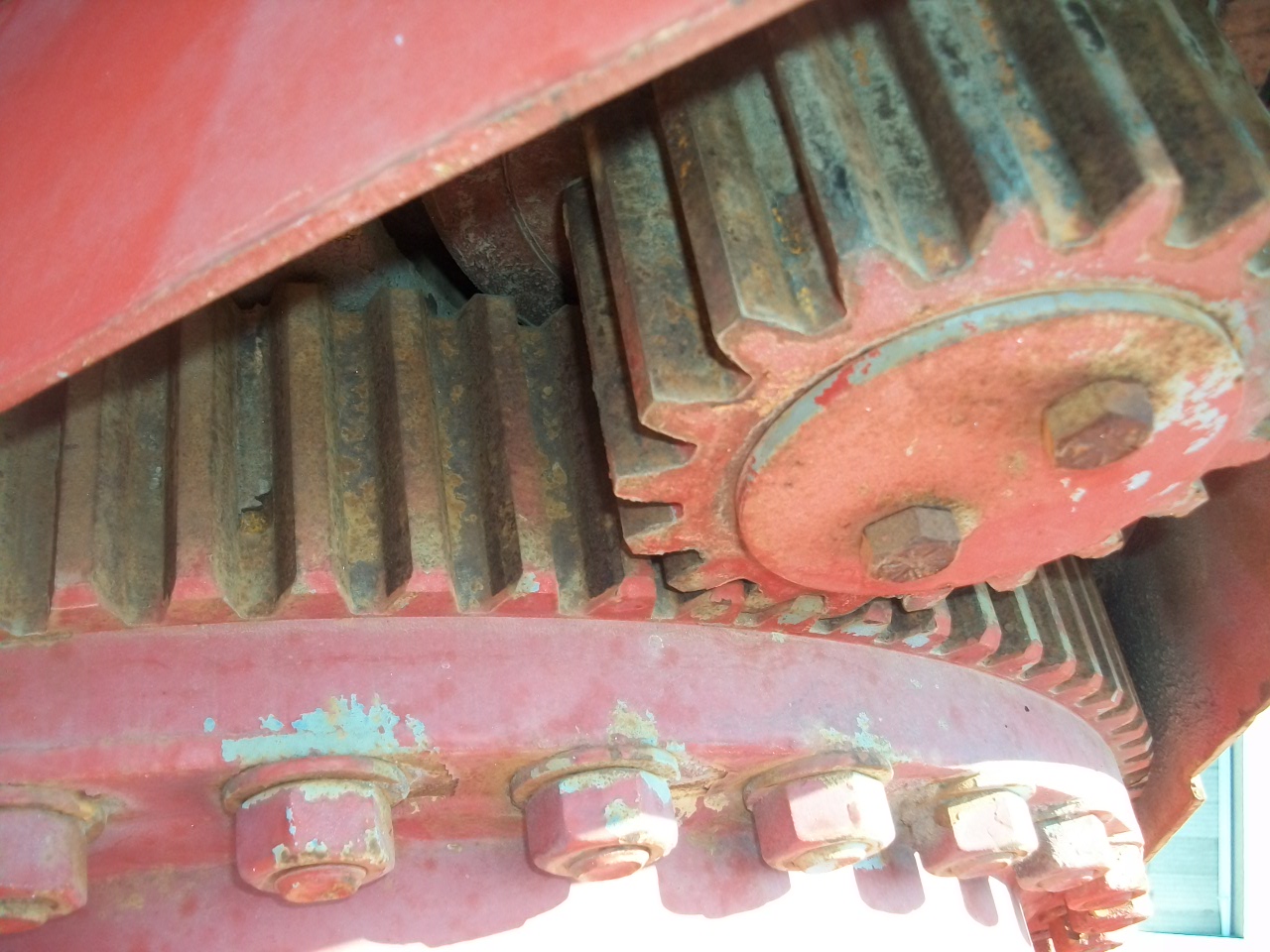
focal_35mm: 34
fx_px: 1247
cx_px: 635
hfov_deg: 54.0
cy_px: 476
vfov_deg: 41.8
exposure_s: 1/160
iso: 80
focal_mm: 5.7
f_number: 2.8
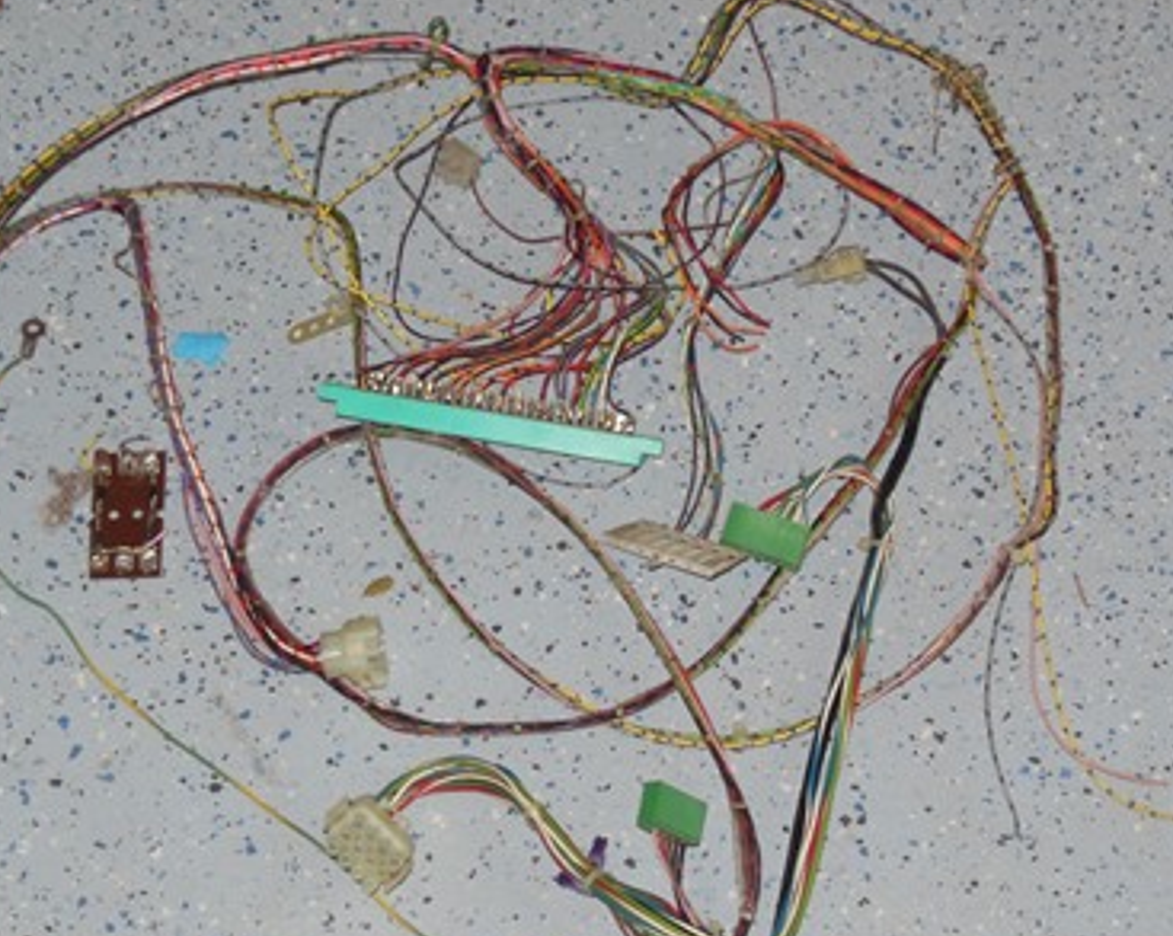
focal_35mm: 68
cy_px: 498
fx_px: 2359
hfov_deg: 27.9
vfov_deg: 22.5
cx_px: 572
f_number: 4.1
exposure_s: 1/60
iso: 200
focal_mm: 10.2
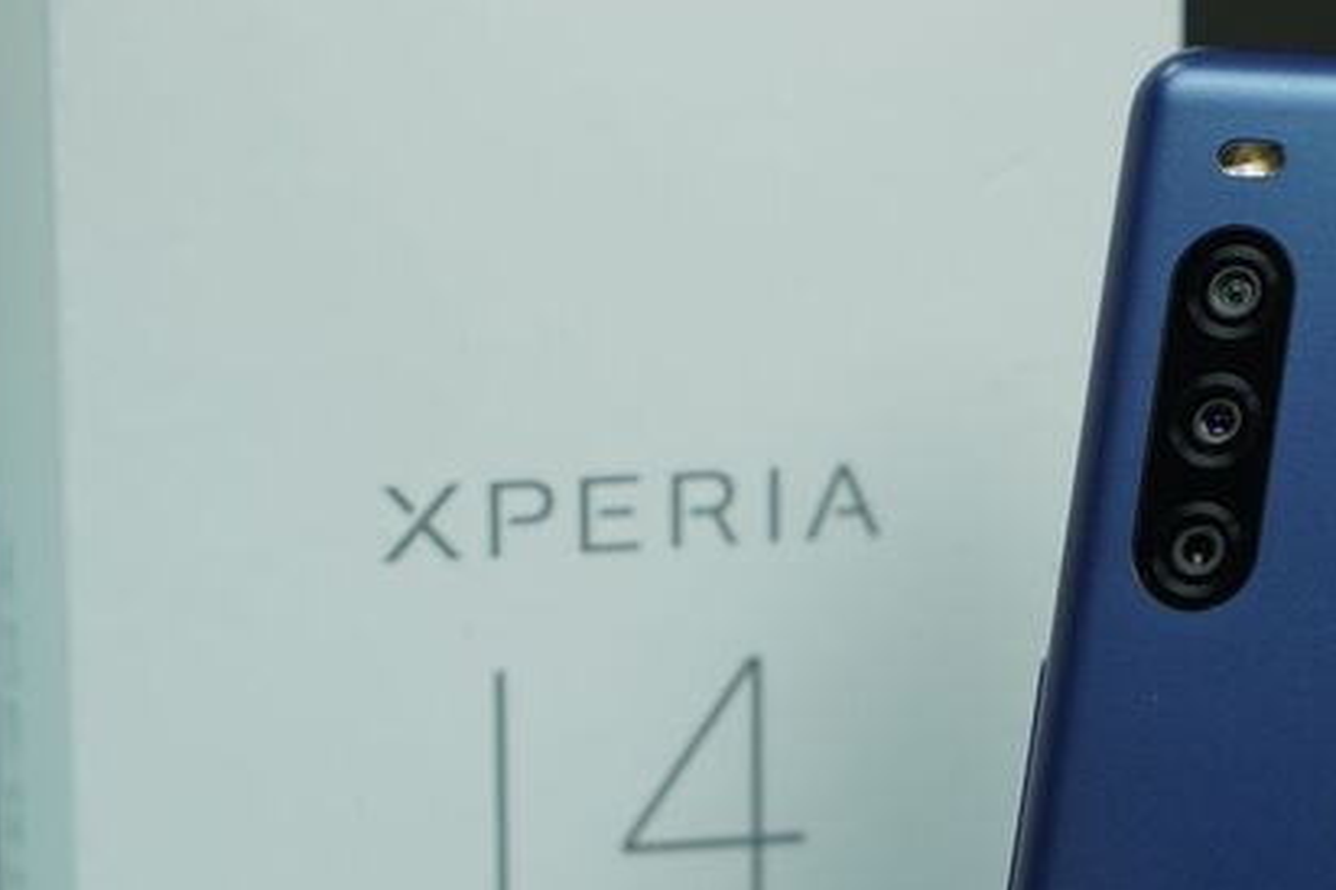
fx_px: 5232
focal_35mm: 141
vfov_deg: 9.7
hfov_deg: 14.4
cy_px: 705
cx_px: 1151
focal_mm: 70
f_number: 5
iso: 500
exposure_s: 1/160
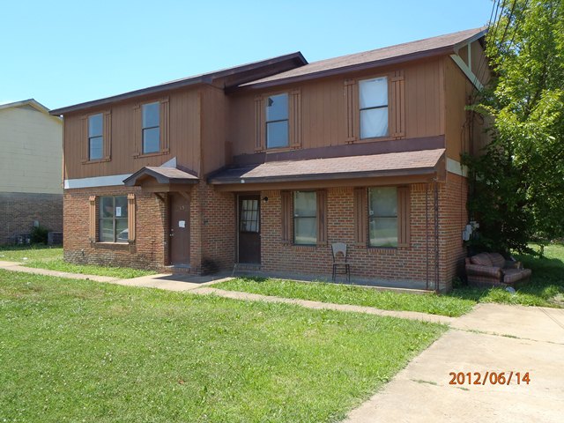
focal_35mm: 28
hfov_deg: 63.4
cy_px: 212
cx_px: 282
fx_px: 456
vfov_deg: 49.7
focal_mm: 5
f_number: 3.9
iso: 80
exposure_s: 1/320
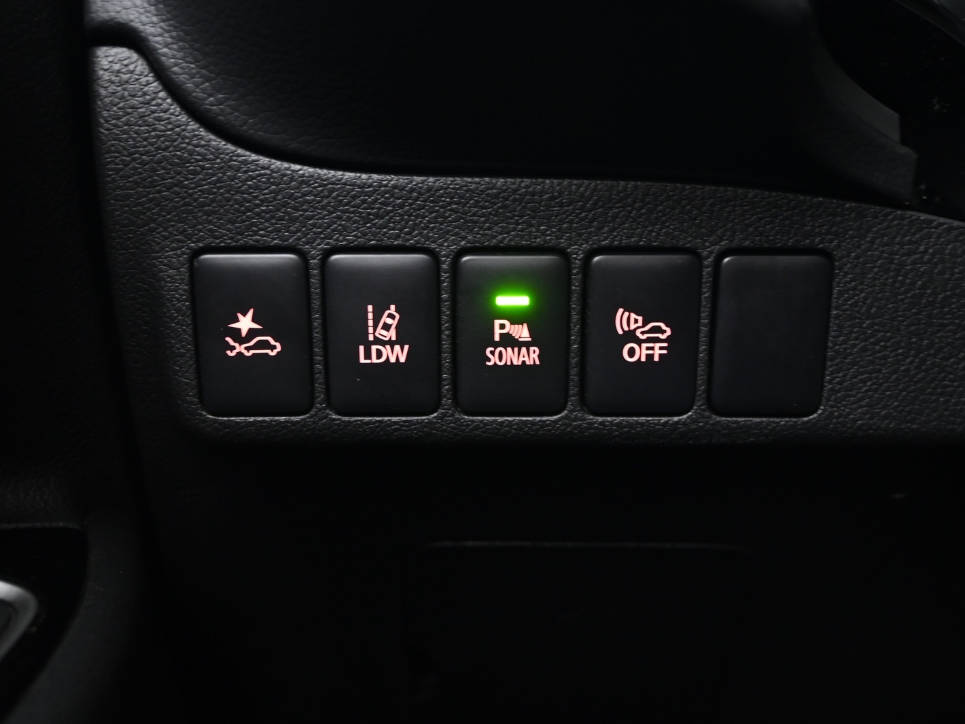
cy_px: 365
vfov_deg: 41.2
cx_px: 476
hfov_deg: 53.2
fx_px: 963
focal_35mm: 35
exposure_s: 1
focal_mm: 21
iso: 1600
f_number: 4
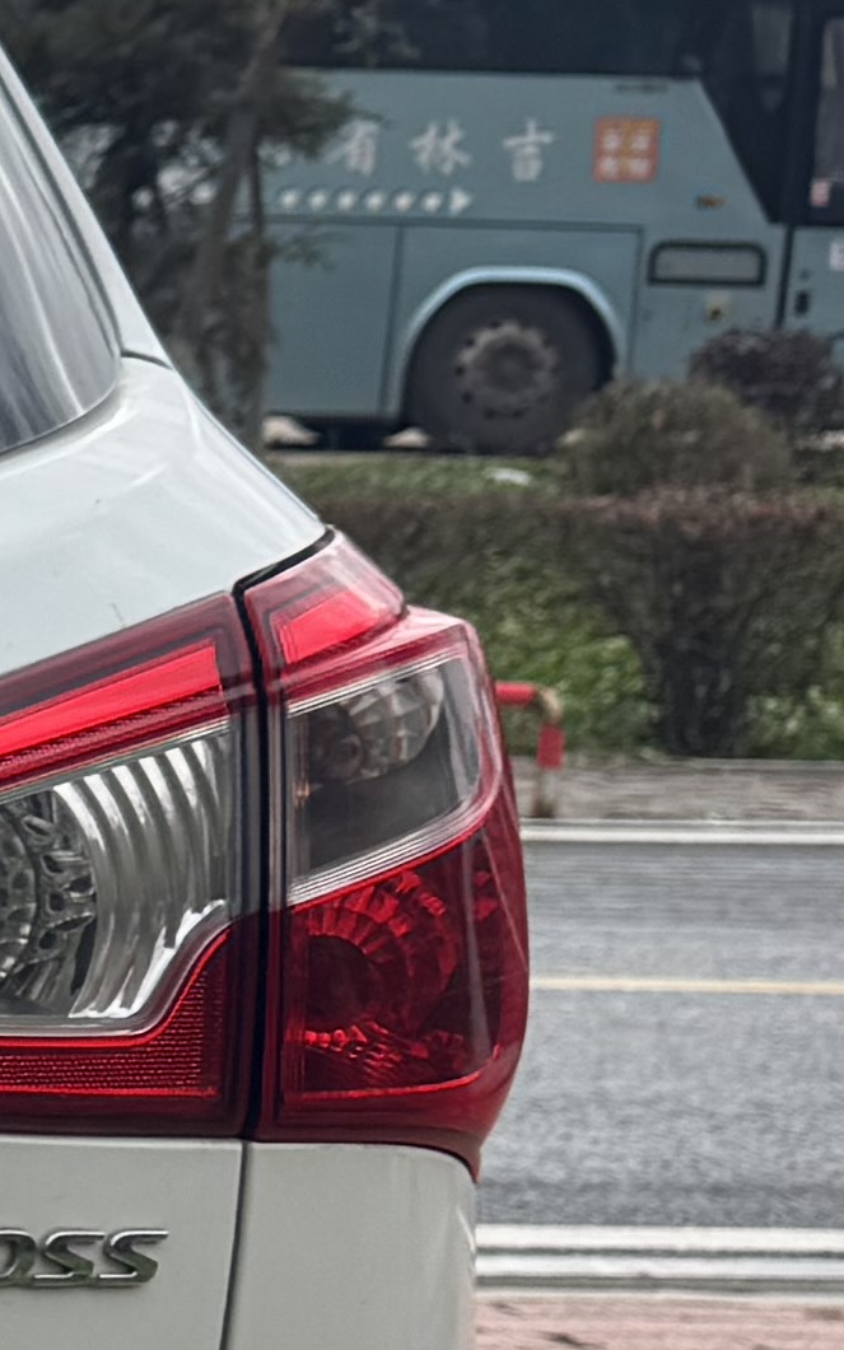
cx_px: -1722
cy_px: 996
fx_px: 5043
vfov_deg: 15.2
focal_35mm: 137
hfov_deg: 8.1
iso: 80
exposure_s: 1/1238
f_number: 1.78
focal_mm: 6.76
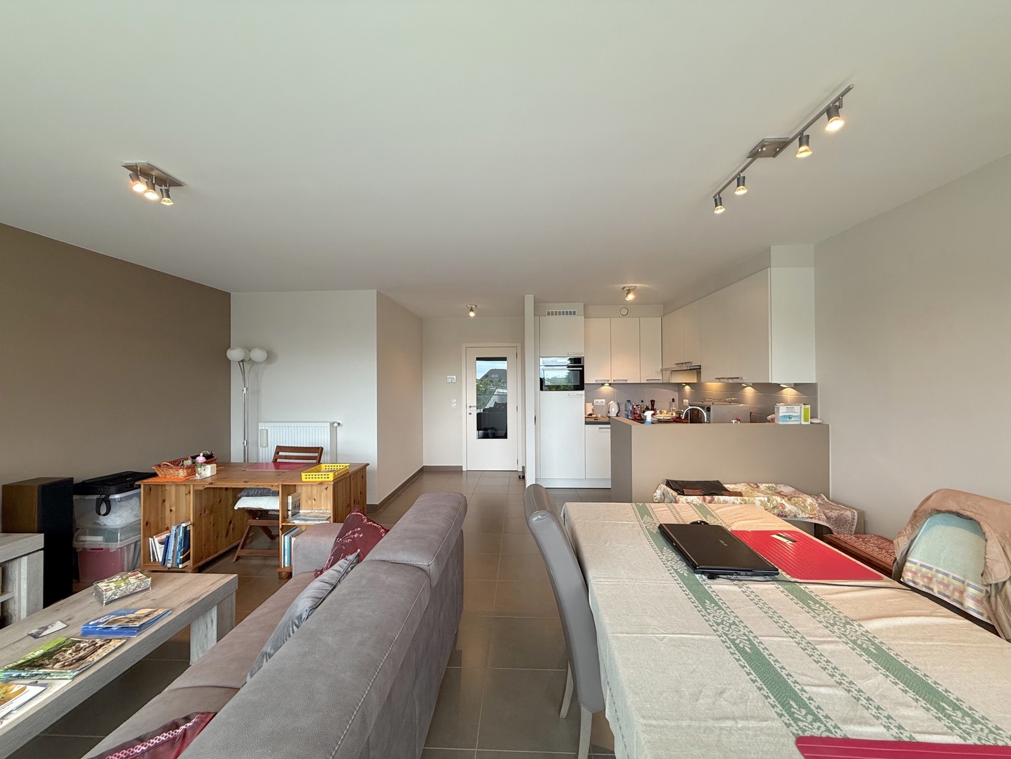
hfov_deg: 102.1
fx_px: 409
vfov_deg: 85.7
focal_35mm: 14
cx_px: 506
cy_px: 380
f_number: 2.2
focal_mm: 2.22
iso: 160
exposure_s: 1/100
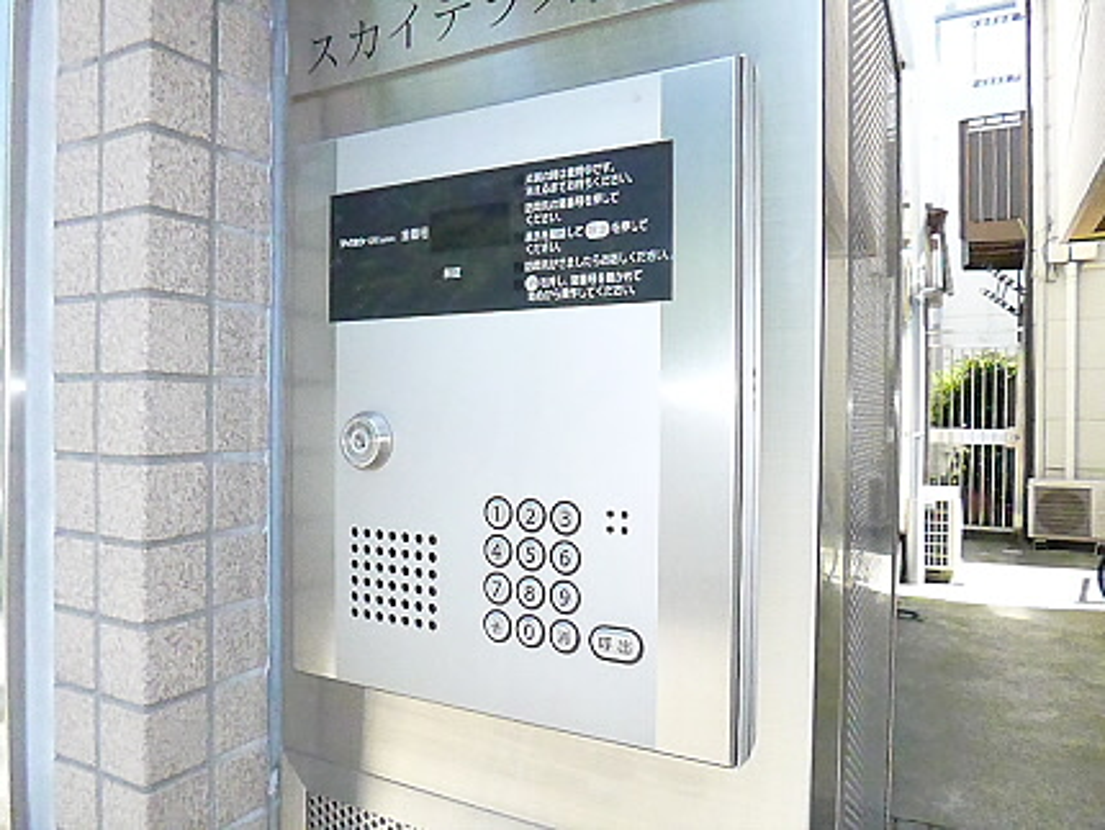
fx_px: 767
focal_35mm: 24
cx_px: 552
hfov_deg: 71.6
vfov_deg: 56.9
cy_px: 415
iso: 1600
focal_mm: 4.3
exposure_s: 1/200
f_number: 9
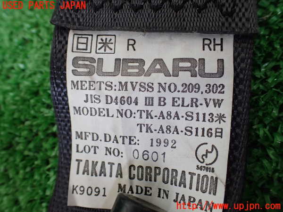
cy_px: 106
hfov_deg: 60.0
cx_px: 142
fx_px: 245
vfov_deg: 46.8
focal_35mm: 30
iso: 500
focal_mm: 5.4
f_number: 2.3
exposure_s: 1/125
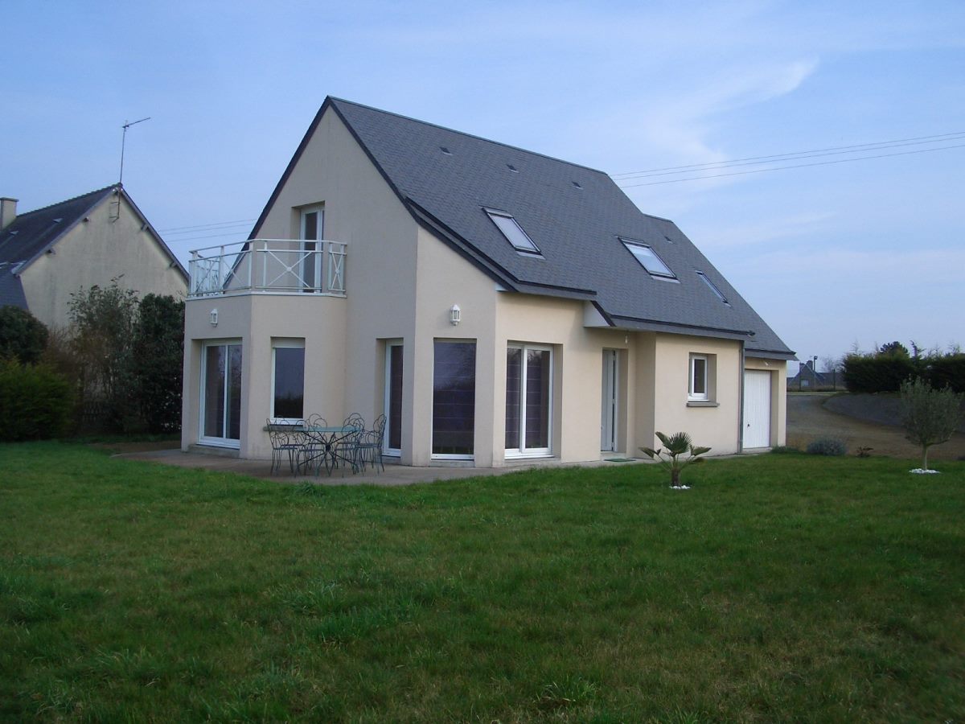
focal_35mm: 35
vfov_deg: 40.7
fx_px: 976
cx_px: 482
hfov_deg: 52.6
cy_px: 362
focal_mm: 5.8
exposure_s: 1/400
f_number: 4.3
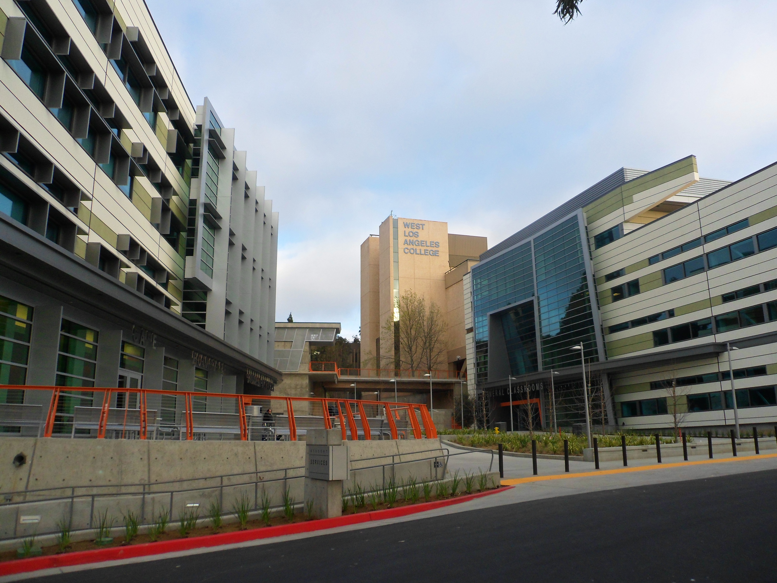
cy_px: 292
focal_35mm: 27
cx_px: 388
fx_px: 606
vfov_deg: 51.4
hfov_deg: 65.3
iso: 80
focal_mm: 4.9
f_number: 3.3
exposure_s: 1/350
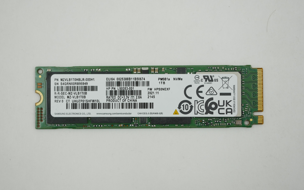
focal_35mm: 64
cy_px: 100
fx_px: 530
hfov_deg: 32.0
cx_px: 152
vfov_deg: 20.3
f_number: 3.5
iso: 200
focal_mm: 30
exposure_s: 1/125
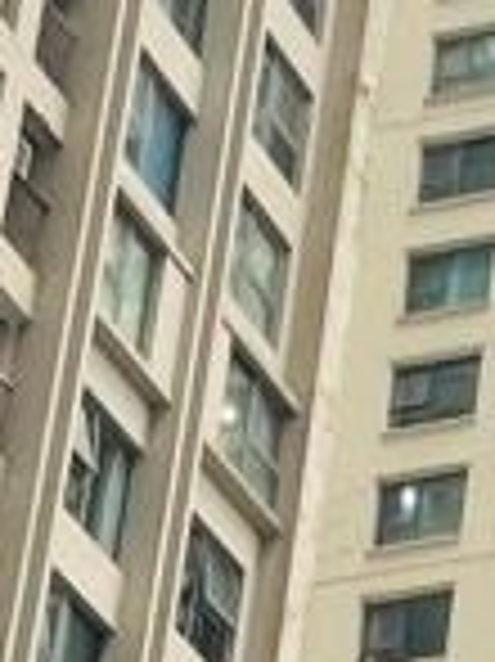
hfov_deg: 7.6
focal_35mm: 174
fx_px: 3322
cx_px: 1431
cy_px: 1369
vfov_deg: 10.4
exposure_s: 1/122
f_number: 1.6
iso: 32
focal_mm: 5.1
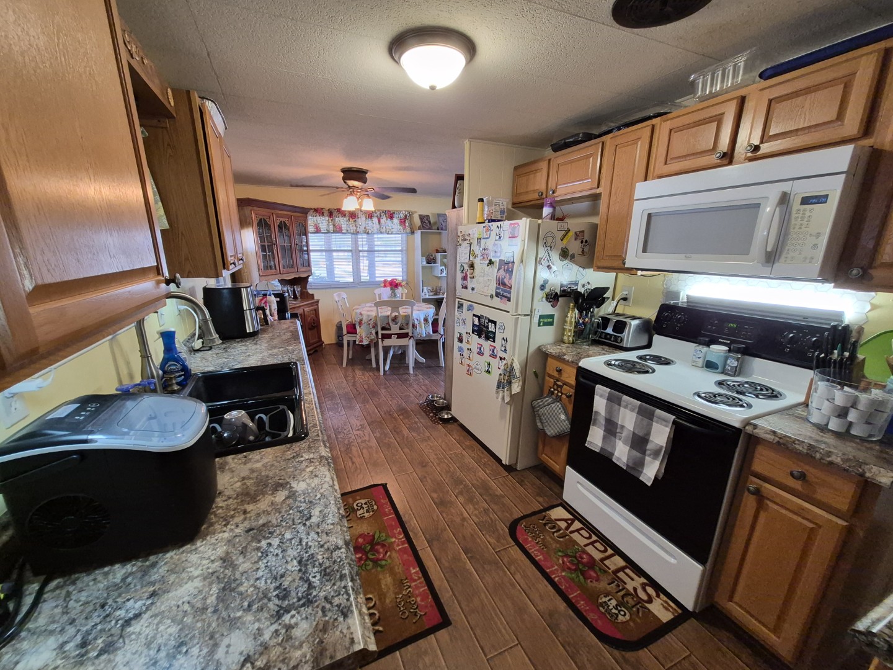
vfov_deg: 89.9
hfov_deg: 106.2
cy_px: 335
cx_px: 446
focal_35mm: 13
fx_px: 335
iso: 500
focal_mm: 1.74
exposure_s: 1/60
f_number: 2.2
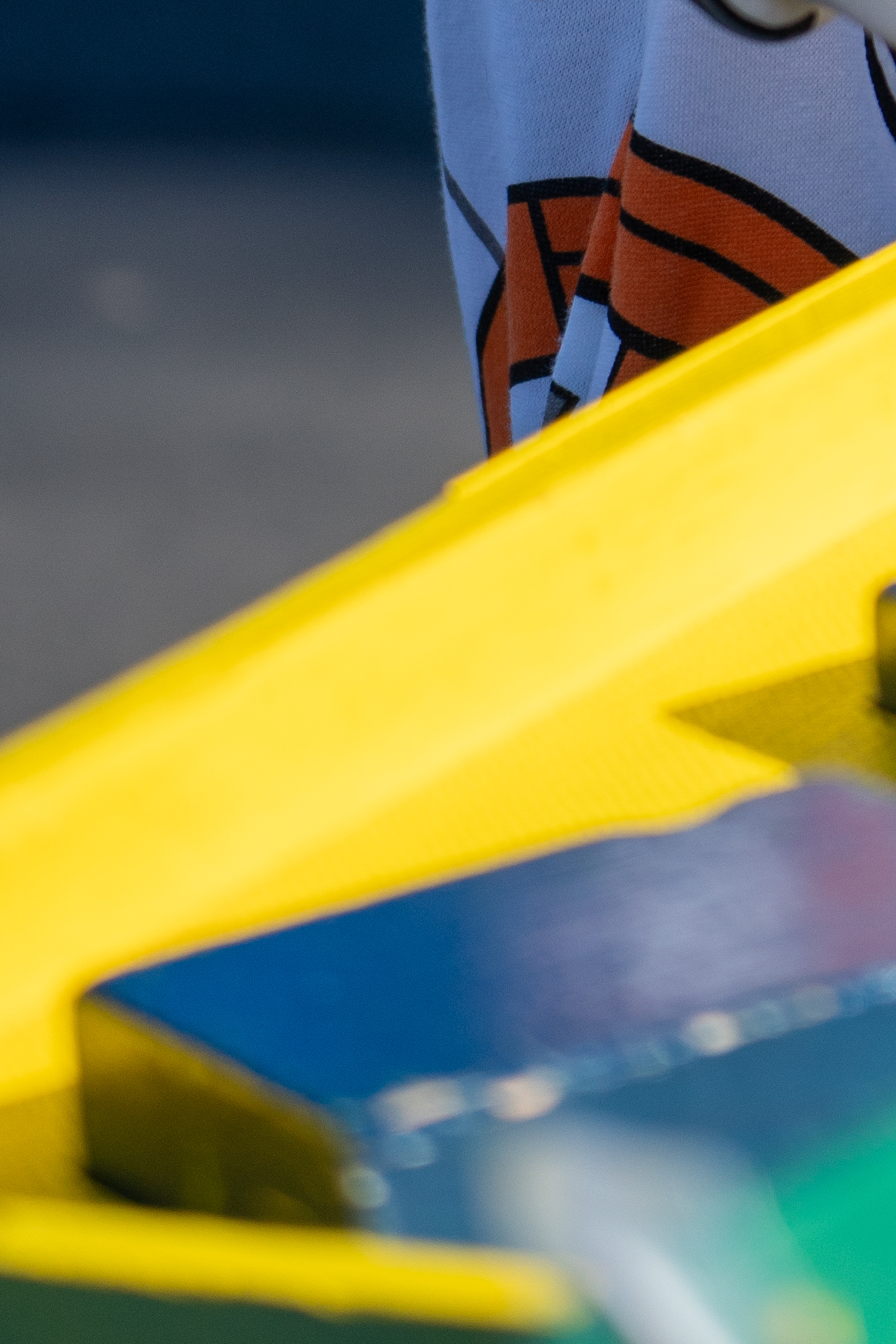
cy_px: -1317
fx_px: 11083
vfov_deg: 6.7
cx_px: 1862
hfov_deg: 4.6
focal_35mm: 297
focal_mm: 70
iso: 125
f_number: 2.8
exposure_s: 1/2000
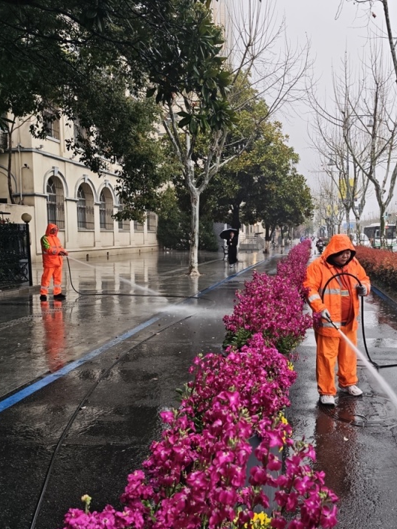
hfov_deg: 43.5
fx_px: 474
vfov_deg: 58.4
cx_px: 313
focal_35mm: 31
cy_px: 267
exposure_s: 1/315
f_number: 1.62
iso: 50
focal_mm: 6.55
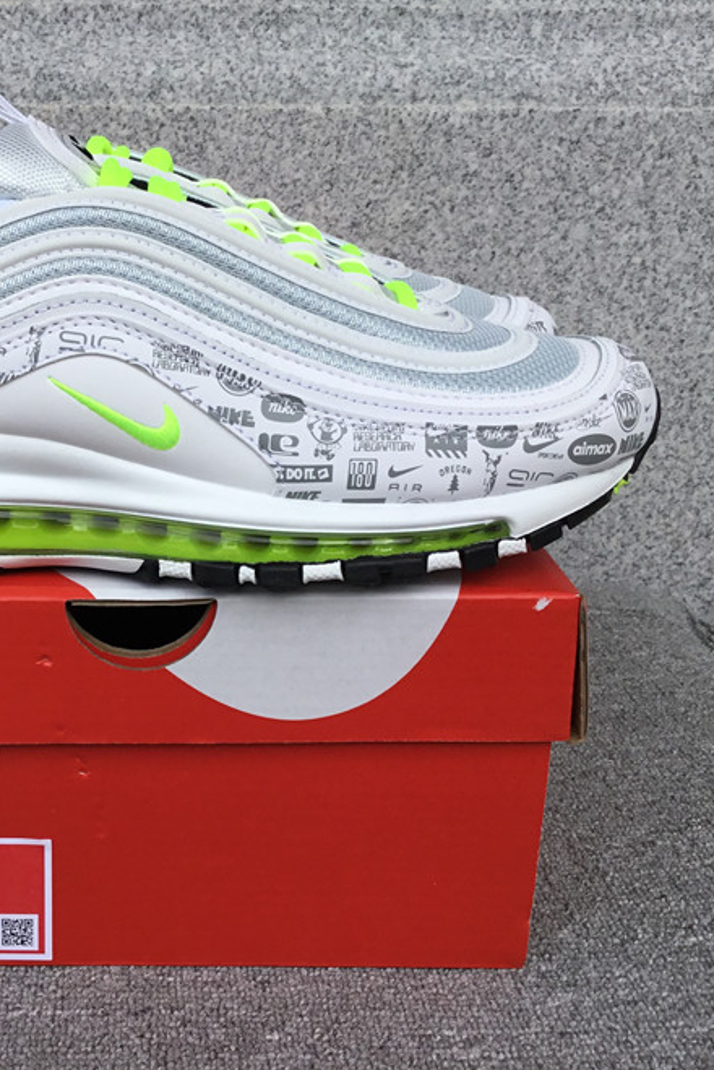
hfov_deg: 29.8
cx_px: 143
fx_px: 1308
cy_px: 524
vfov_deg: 44.5
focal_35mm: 44
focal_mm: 3.3
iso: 25
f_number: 2.4
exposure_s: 1/727
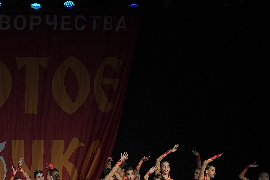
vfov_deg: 8.8
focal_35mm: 156
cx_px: 88
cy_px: 126
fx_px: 1170
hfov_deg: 13.1
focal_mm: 100
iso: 2000
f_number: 4
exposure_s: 1/400
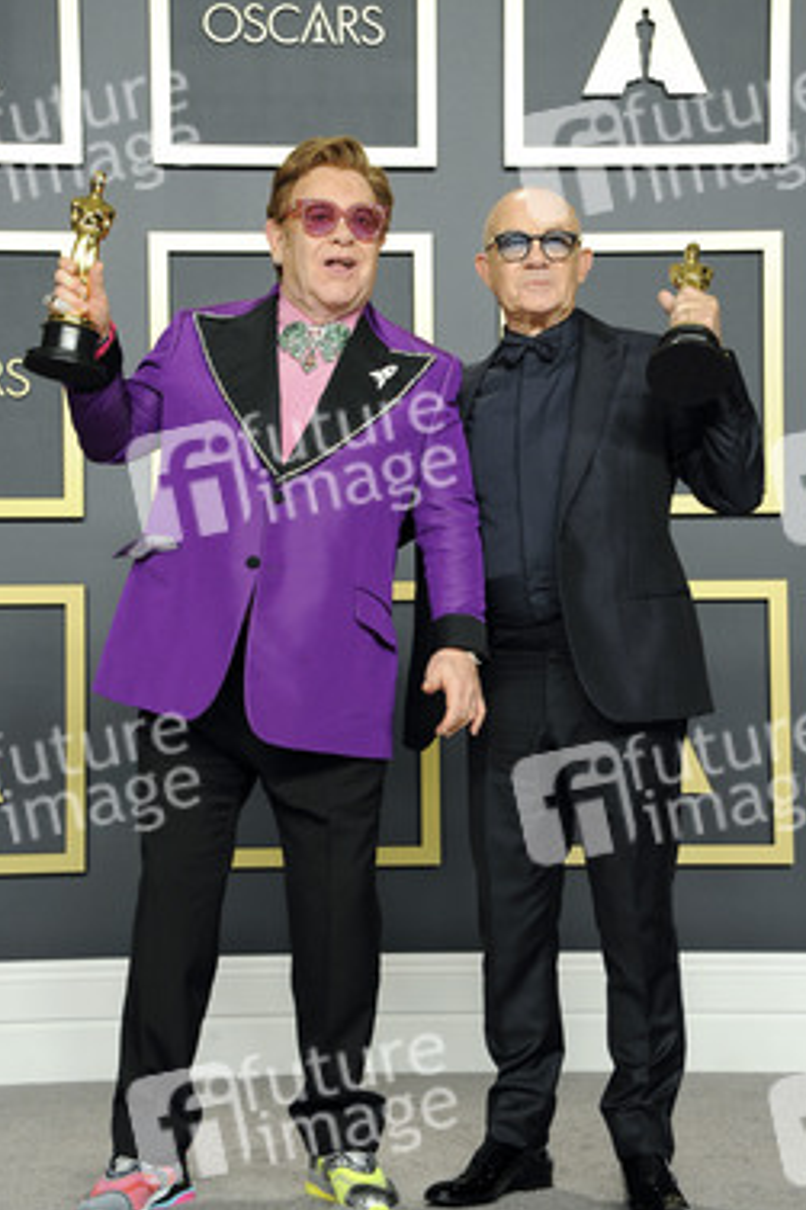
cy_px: 629
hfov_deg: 19.7
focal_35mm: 69
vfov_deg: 29.3
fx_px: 2319
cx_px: 387
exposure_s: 1/125
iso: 1600
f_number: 6.3
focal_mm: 65
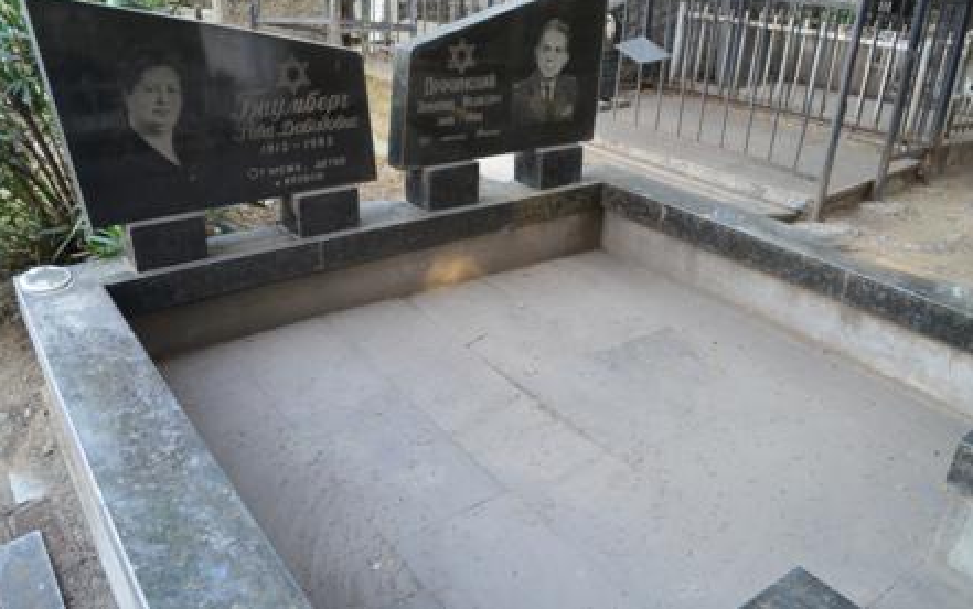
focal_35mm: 28
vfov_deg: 44.5
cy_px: 282
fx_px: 743
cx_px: 490
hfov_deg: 66.4
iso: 720
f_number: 5.6
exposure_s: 1/40
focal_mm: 18
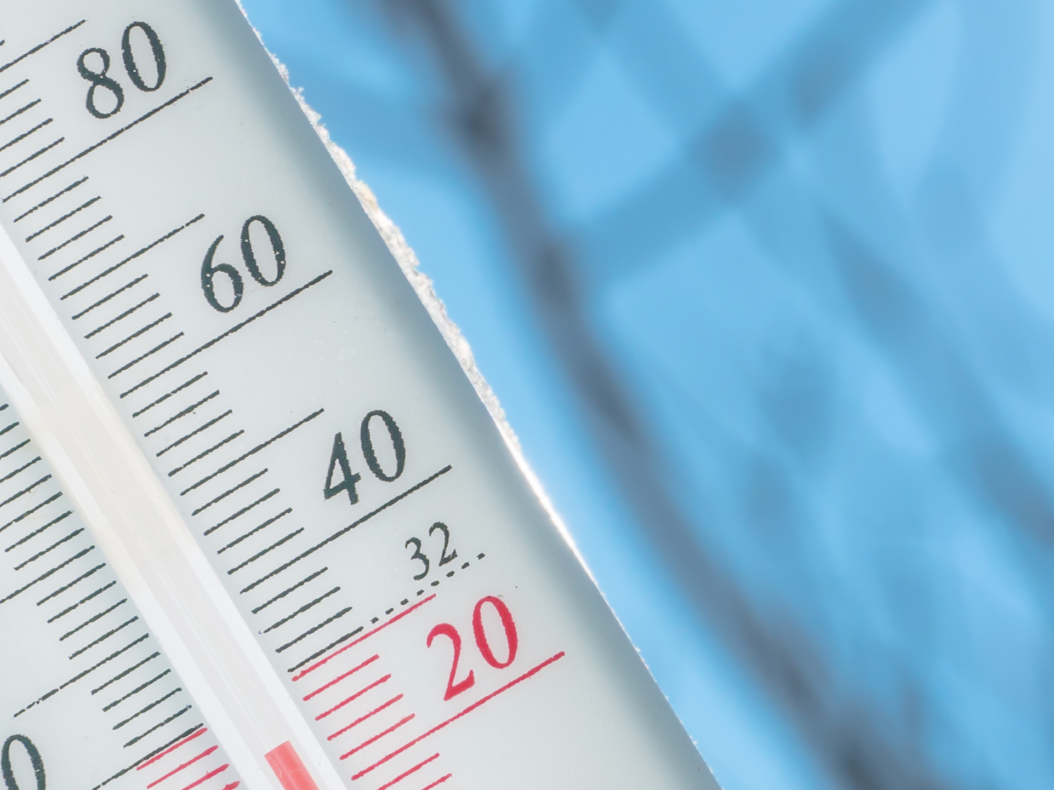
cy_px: 314
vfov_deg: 5.2
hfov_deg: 7.0
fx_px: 8632
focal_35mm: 284
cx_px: 856
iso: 100
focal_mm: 63
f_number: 10
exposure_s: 1/800
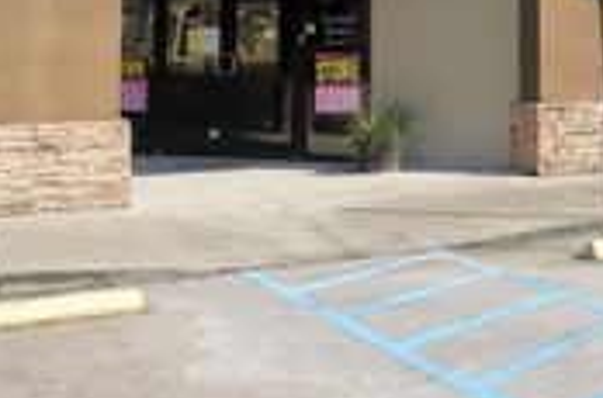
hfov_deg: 29.1
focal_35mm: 69
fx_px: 1153
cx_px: 405
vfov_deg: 18.8
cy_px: -52
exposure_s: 1/200
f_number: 9
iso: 100
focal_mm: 16
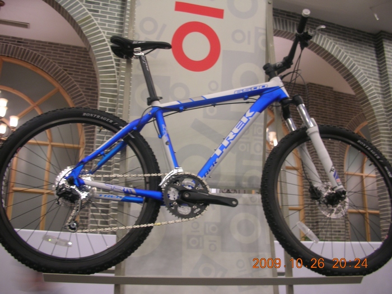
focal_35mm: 35
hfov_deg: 52.6
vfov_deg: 40.7
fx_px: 396
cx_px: 196
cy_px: 147
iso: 50
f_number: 3
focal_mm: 5.8
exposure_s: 1/4.3
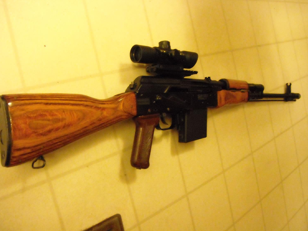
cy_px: 118
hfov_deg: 51.3
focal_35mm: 36
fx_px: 320
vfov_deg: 39.7
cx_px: 150
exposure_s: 1/5
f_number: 2.8
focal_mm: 5.7
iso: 800
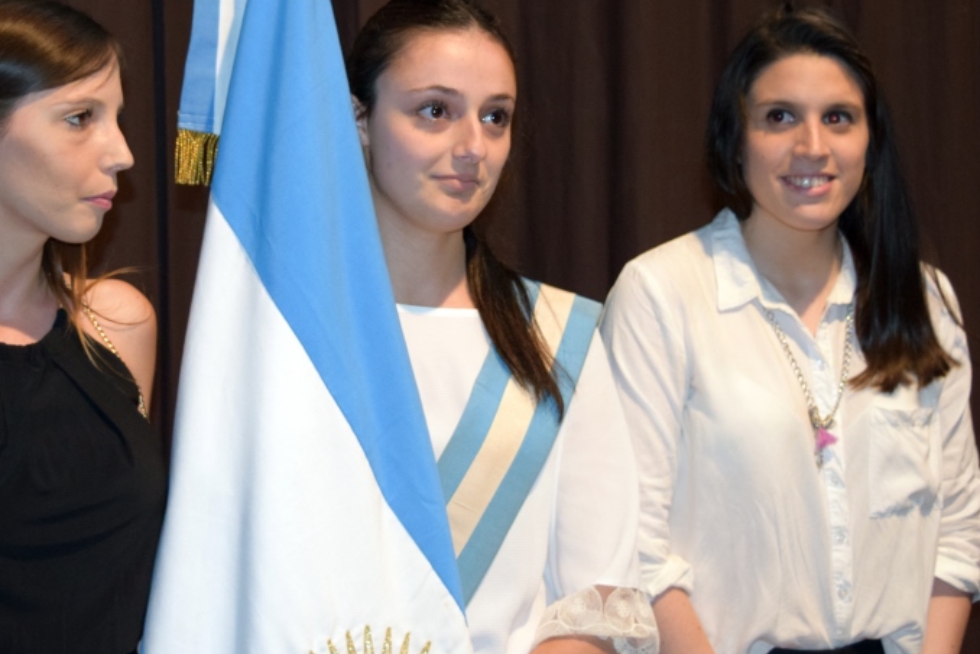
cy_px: 173
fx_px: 2096
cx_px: 348
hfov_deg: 26.2
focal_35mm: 77
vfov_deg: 17.6
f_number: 4.5
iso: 1600
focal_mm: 34
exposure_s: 1/60
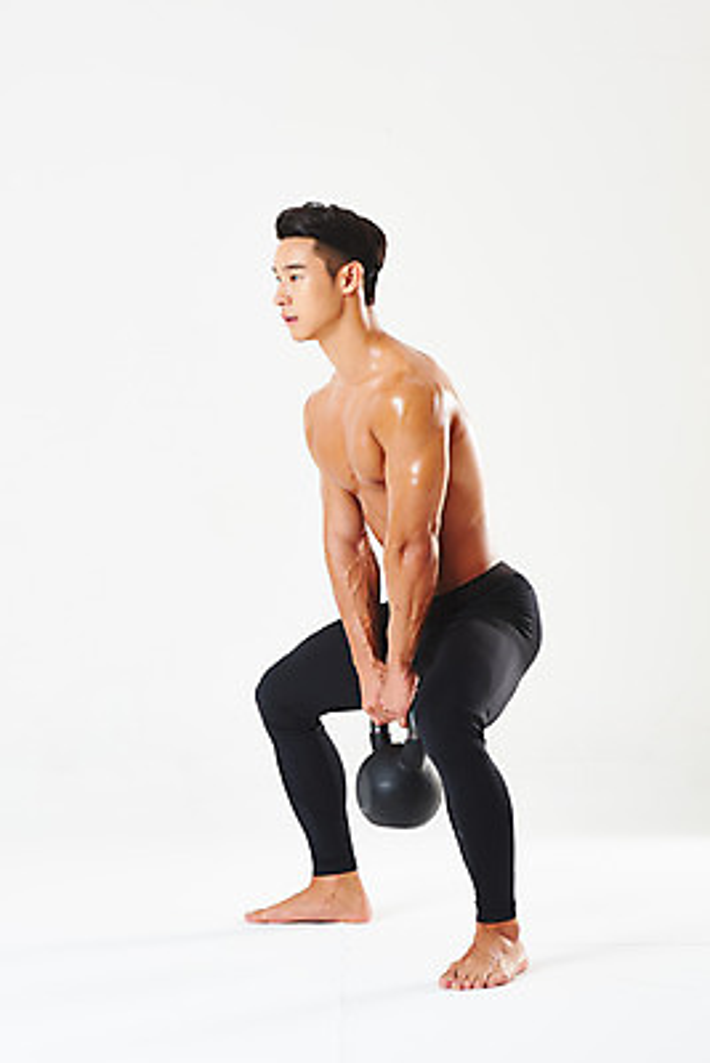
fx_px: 2660
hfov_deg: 15.2
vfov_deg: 22.6
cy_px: 532
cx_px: 355
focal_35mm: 90
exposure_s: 1/125
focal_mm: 90
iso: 100
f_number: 11
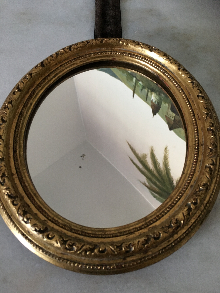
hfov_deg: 48.2
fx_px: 246
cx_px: 110
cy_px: 146
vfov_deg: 61.7
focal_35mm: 29
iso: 200
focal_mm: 4.15
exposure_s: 1/20
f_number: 2.2
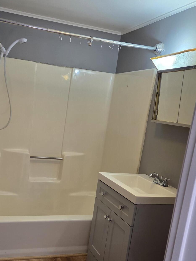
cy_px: 163
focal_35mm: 37
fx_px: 279
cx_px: 63
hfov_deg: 38.2
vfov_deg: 49.7
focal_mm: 5.4
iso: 125
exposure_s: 1/120
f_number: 1.8
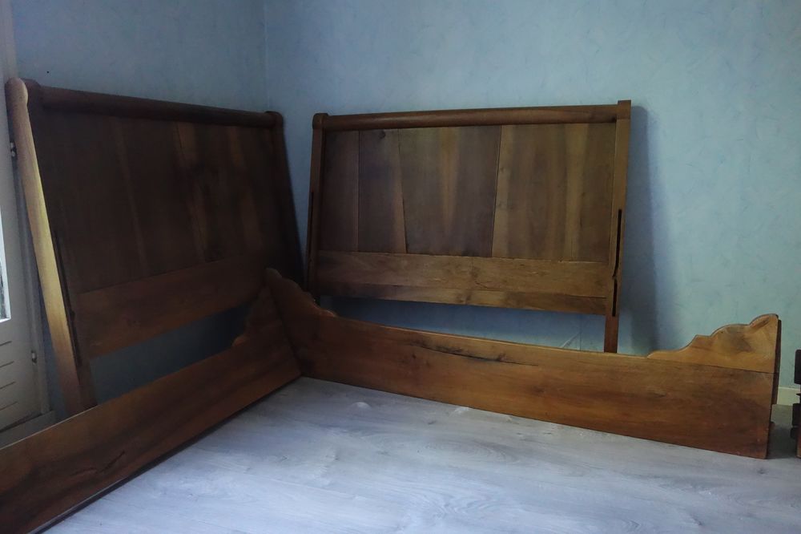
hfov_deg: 65.5
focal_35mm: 28
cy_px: 267
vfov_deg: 46.4
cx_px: 400
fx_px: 623
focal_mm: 10.4
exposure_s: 1/200
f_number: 1.8
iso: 3200
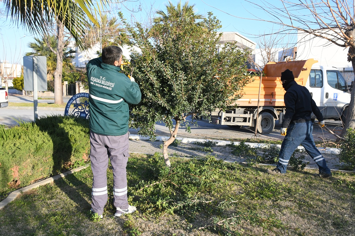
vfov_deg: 38.9
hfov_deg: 55.8
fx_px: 335
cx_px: 178
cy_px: 118
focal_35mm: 34
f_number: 8
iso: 1250
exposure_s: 1/1250
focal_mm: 23
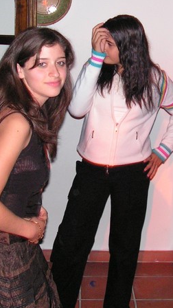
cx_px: 98
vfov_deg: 30.1
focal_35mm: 70
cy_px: 147
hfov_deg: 17.2
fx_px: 571
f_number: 3.2
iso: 200
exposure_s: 1/40
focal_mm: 6
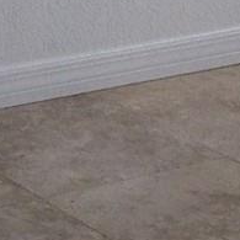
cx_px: -401
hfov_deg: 6.5
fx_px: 1992
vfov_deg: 6.4
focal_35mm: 254
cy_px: -421
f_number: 2.4
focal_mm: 4.28
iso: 80
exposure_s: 1/120
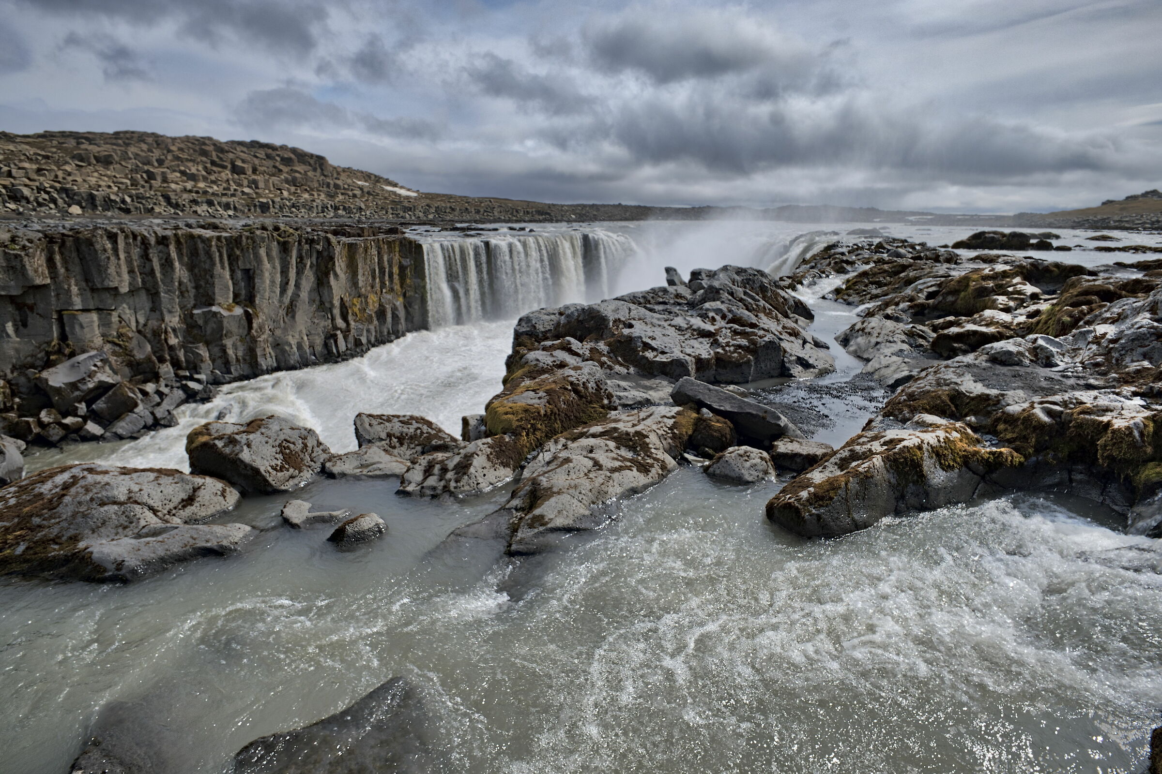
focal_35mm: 18
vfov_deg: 67.4
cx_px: 581
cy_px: 387
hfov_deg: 90.0
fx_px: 581
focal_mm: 12
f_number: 11
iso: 200
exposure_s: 1/420
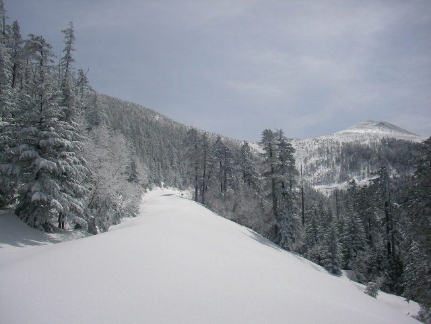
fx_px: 461
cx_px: 216
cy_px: 162
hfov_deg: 50.1
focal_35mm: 37
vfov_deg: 38.7
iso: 50
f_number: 6.9
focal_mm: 5.7
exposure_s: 1/2000
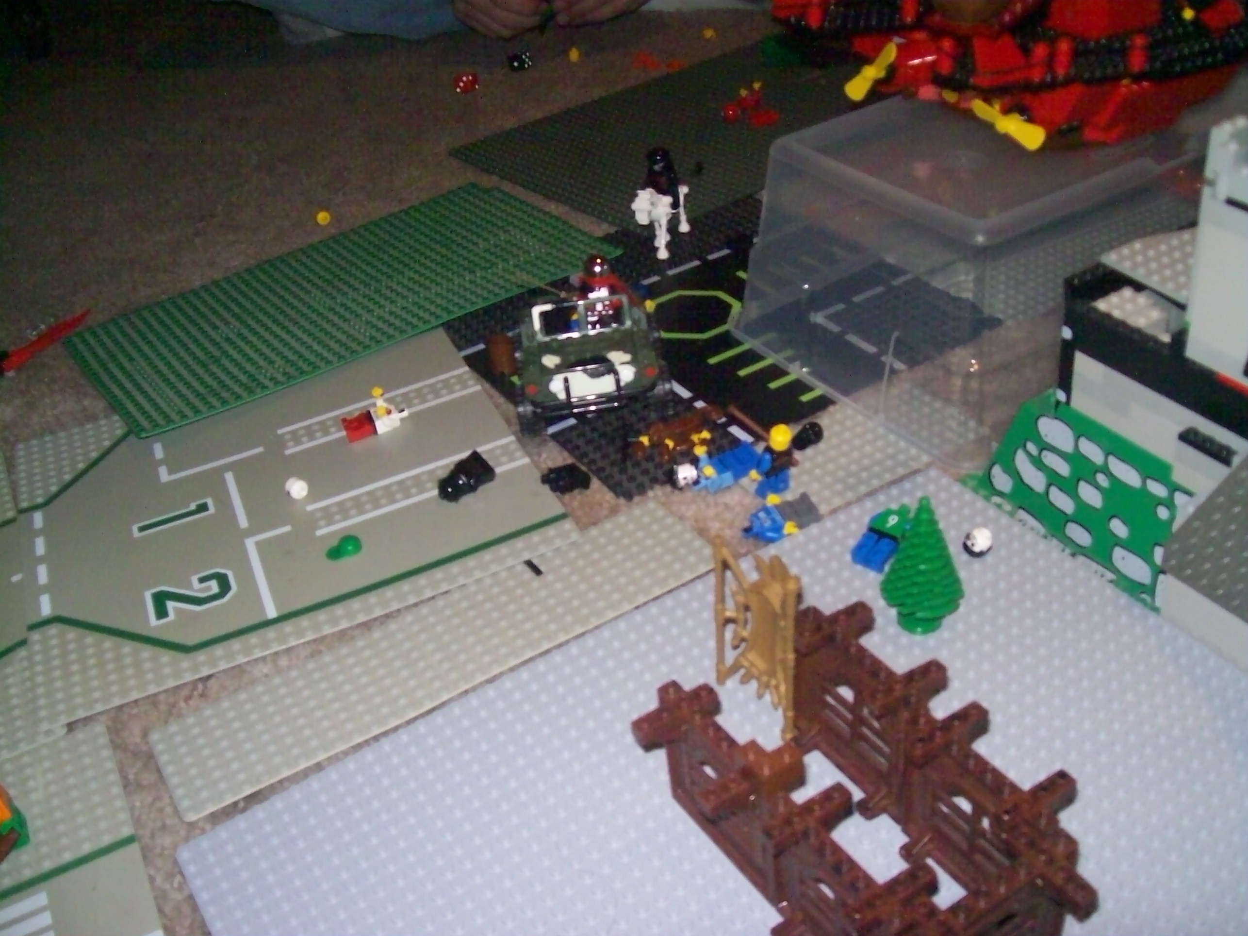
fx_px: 1298
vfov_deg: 39.6
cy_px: 468
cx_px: 624
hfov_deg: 51.4
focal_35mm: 36
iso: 200
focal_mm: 6
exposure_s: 1/128
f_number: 2.7
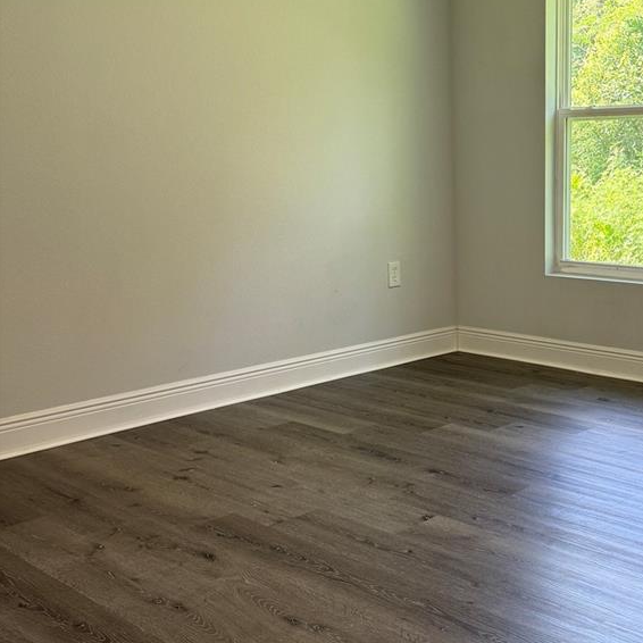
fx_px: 946
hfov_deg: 36.4
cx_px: 508
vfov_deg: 37.5
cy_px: 307
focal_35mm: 45
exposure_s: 1/120
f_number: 1.78
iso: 160
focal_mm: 6.76
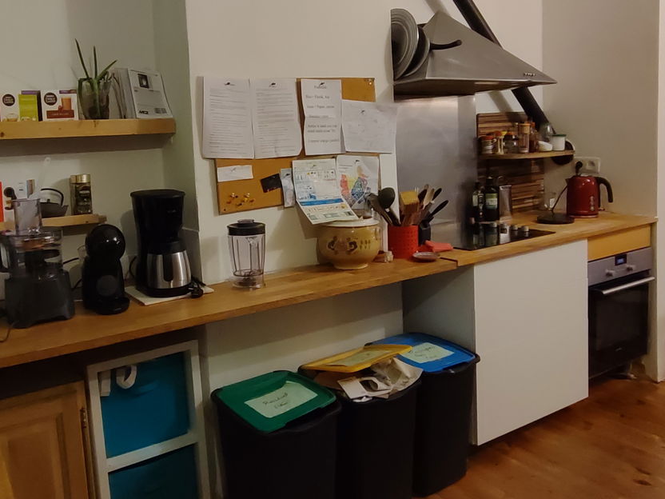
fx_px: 480
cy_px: 211
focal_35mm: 25
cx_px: 256
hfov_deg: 68.5
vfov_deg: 54.6
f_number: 2.2
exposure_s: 1/33
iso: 449
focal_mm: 1.66
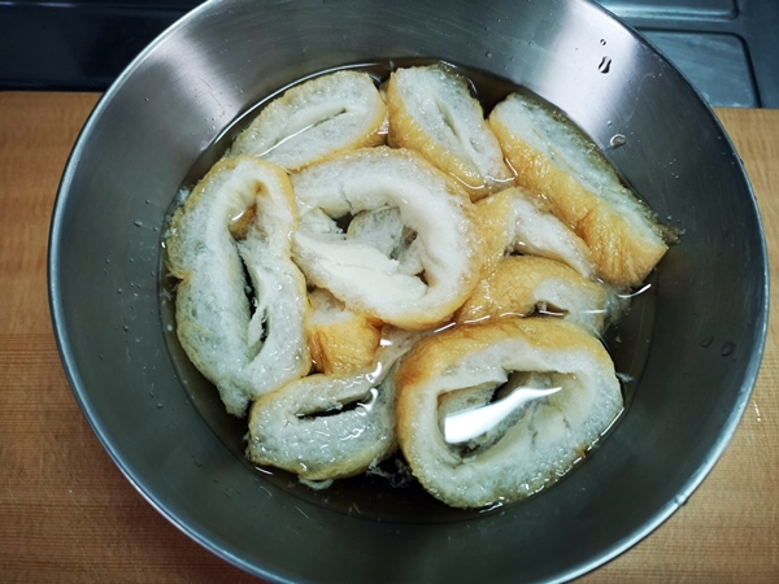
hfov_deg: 65.3
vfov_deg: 51.4
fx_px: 608
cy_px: 292
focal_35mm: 27
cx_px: 390
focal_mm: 3.95
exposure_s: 1/30
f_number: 1.8
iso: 250
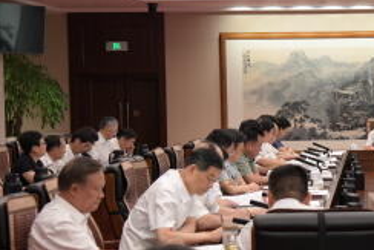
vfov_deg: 11.2
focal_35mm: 123
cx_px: 385
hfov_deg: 16.3
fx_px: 1279
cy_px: 129
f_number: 4.5
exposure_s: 1/400
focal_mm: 50
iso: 2500
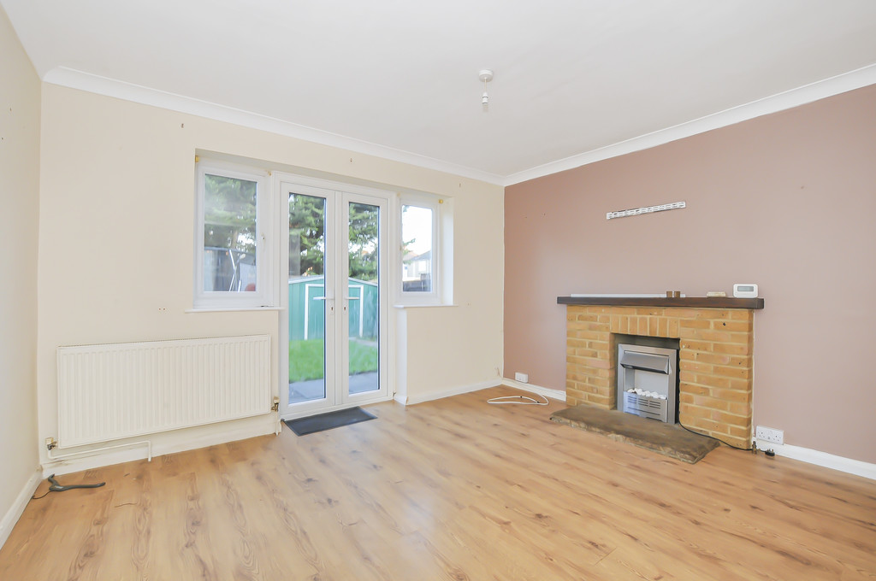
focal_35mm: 15
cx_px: 438
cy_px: 290
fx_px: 365
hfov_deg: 100.5
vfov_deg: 77.2
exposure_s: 1/3
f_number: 14
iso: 400
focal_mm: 10
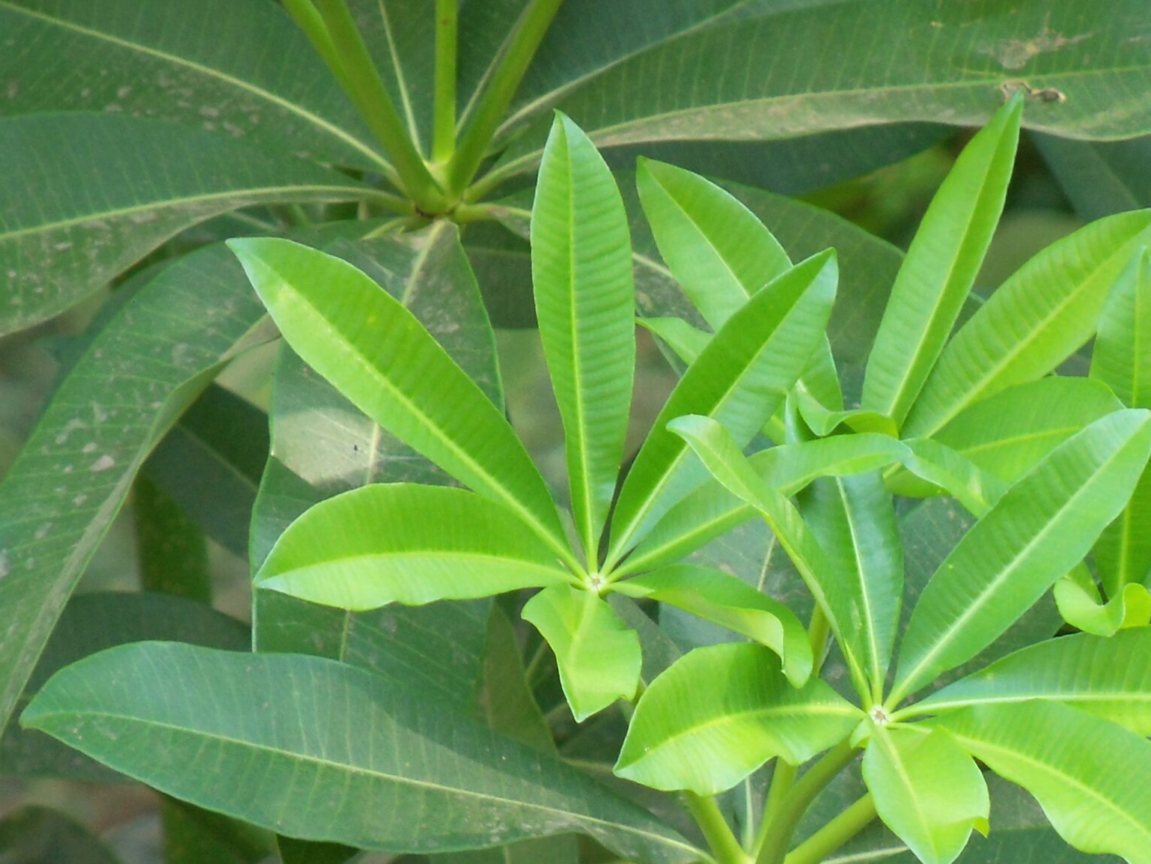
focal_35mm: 411
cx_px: 696
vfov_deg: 3.6
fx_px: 13668
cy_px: 682
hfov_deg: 4.8
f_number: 4.4
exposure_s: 1/80
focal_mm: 43.8
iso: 200
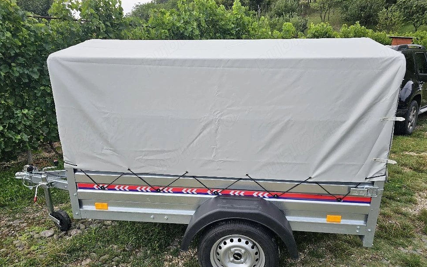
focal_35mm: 25
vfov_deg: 49.1
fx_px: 291
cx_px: 217
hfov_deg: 72.6
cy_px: 151
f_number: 1.7
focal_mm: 6.3
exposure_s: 1/357
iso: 10
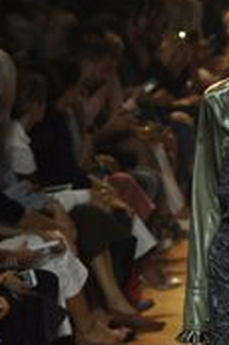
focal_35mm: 404
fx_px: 3862
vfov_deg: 5.1
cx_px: 269
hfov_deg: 3.4
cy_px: 324
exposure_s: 1/400
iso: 2000
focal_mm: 155
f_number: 5.6
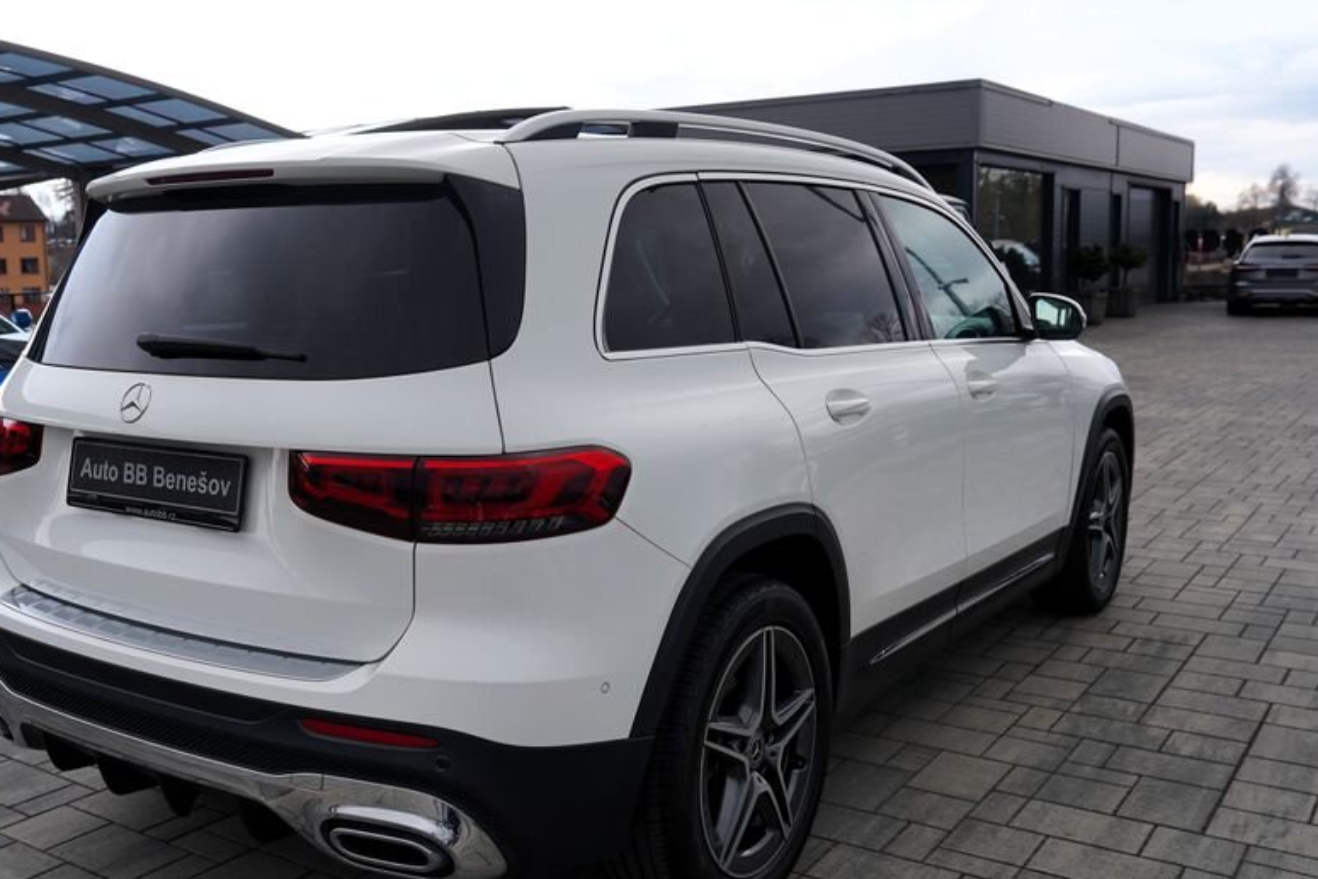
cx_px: 548
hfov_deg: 51.6
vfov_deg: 35.9
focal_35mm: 37
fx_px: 1355
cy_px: 463
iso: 100
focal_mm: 28
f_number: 4.5
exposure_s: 1/80
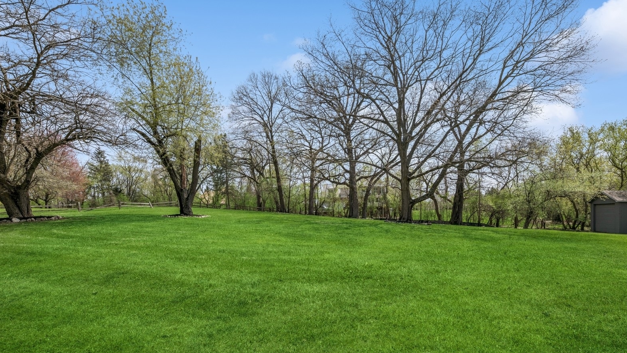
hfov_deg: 103.0
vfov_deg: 70.2
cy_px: 201
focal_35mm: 15
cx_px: 313
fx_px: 249
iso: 200
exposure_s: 1/500
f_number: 9.5
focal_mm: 14
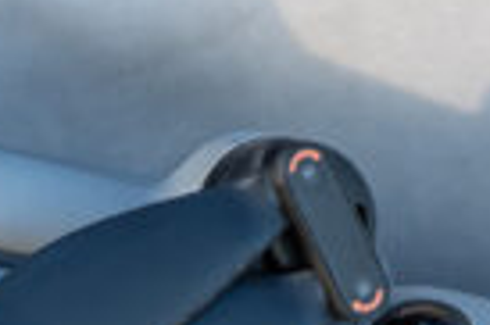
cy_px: 555
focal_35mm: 376
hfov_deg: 5.5
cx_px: -30
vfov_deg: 3.6
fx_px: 5112
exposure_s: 1/250
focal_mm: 52
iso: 500
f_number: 5
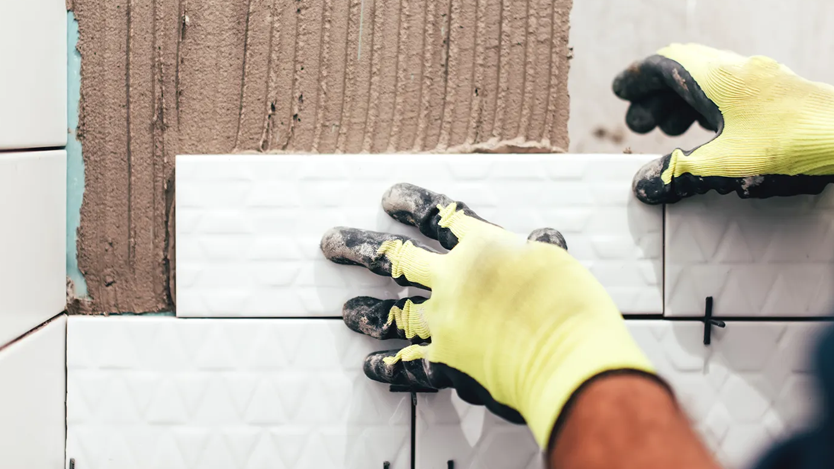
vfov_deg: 23.5
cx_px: 383
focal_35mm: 51
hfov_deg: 40.6
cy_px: 234
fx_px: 1128
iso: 800
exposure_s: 1/125
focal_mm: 35
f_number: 1.6
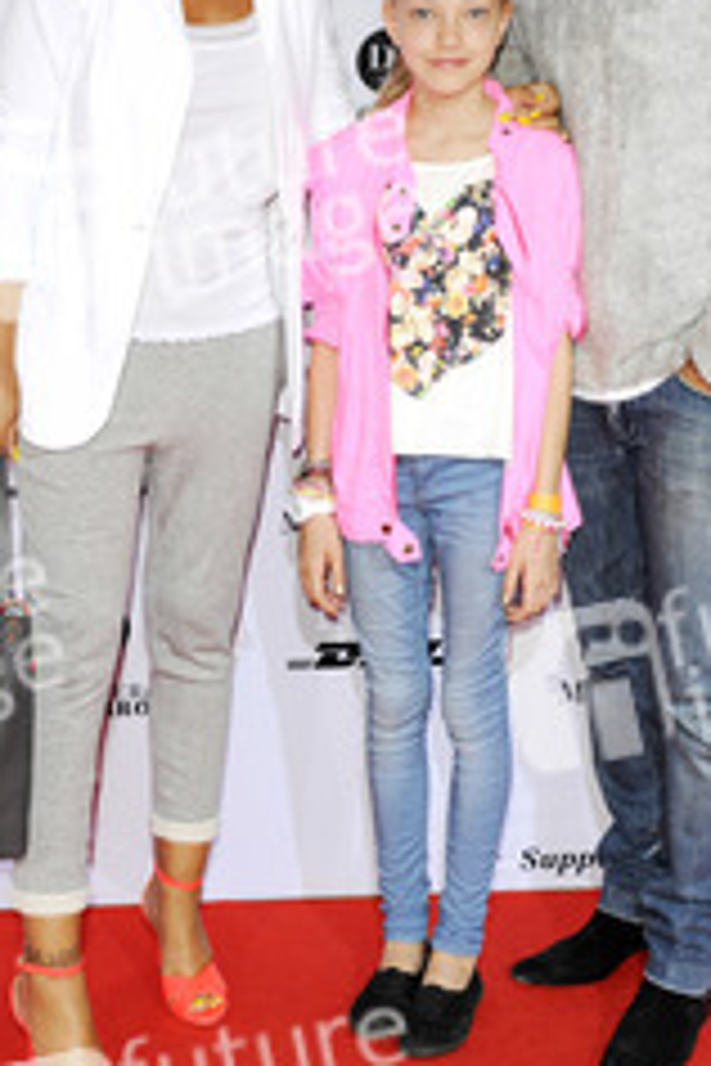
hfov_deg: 17.9
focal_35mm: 76
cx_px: 324
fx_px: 2251
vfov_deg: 26.6
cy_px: 441
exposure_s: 1/200
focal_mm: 45
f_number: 5.6
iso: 500
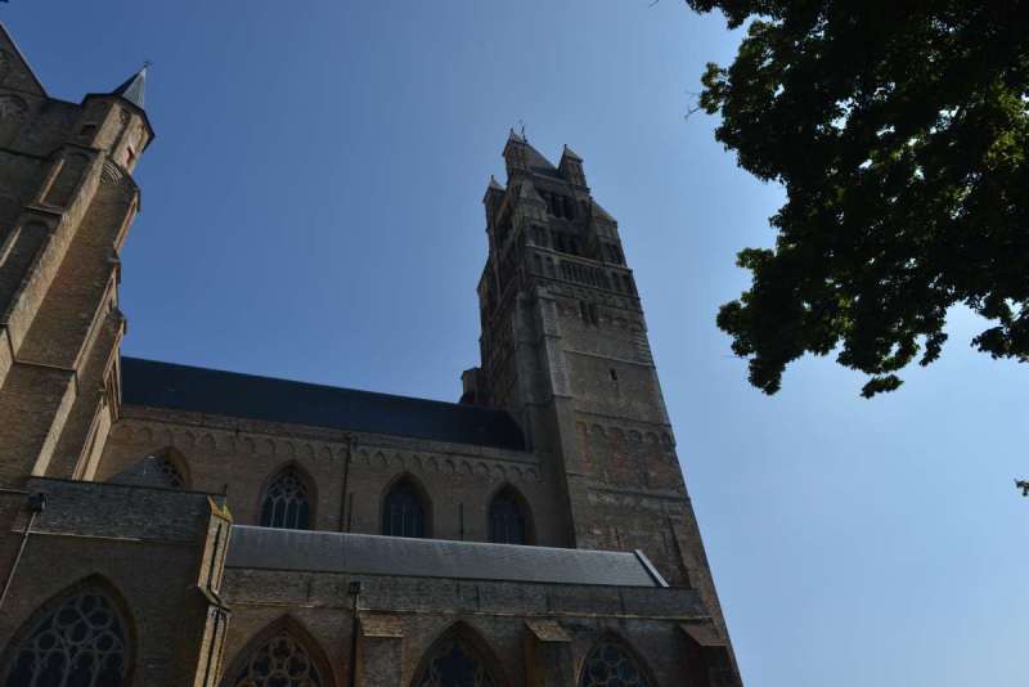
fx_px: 686
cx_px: 514
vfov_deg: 53.2
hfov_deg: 73.7
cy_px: 344
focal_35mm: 24
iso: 125
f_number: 10
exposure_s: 1/400
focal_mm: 24
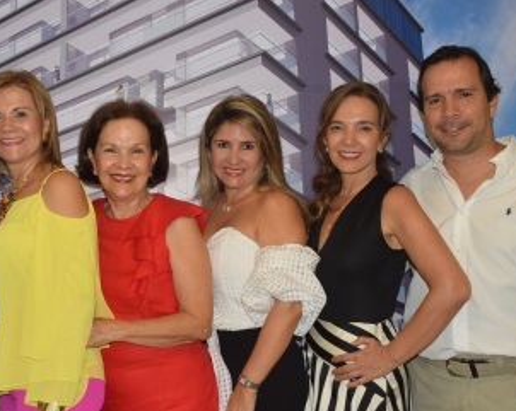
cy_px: 214
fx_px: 702
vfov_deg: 32.7
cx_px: 186
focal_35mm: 46
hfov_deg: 40.0
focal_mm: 22
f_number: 4
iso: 800
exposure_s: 1/100
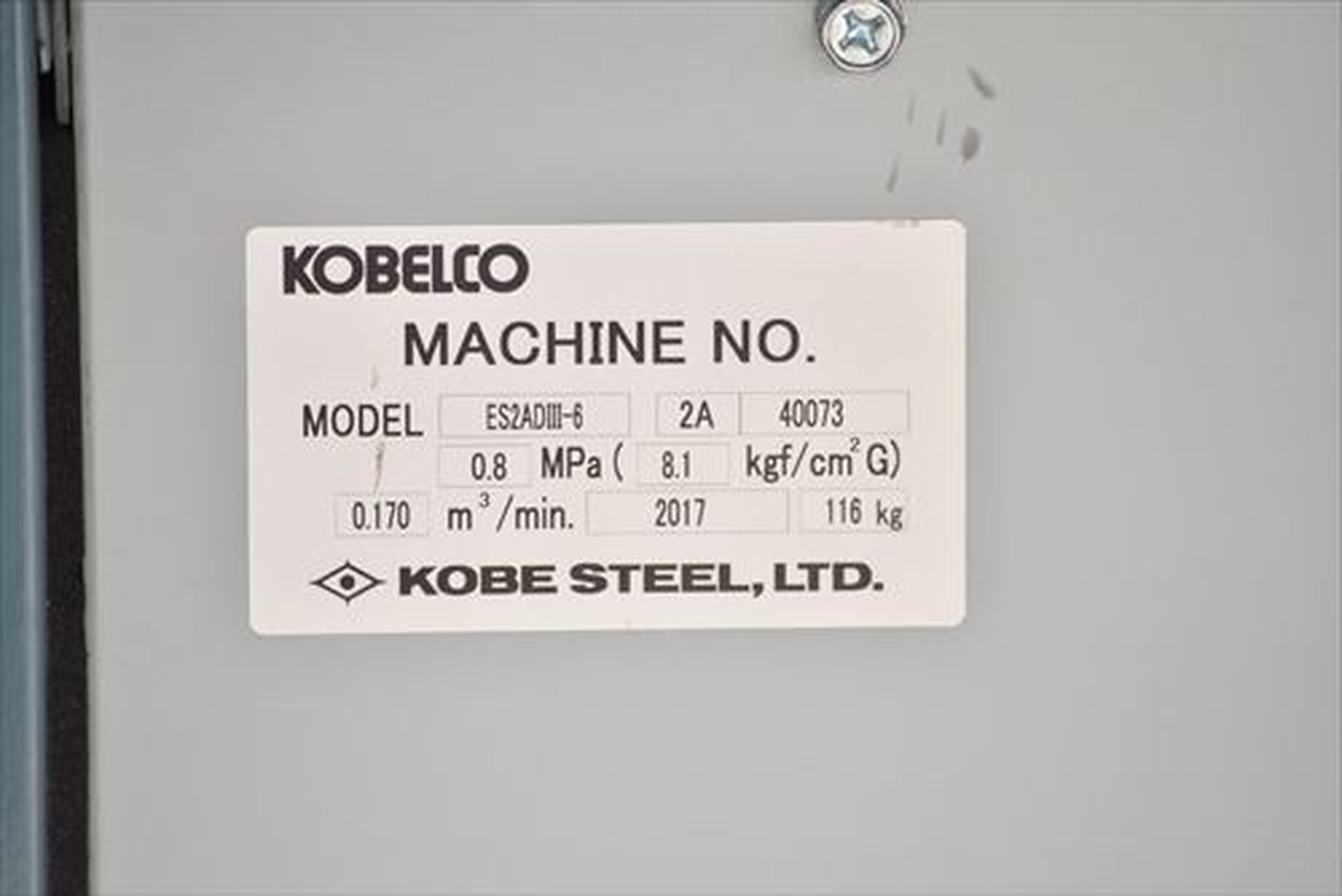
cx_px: 671
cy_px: 448
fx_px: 16784
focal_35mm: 450
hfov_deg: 4.6
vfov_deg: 3.1
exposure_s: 1/3200
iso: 1250
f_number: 6.3
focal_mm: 300
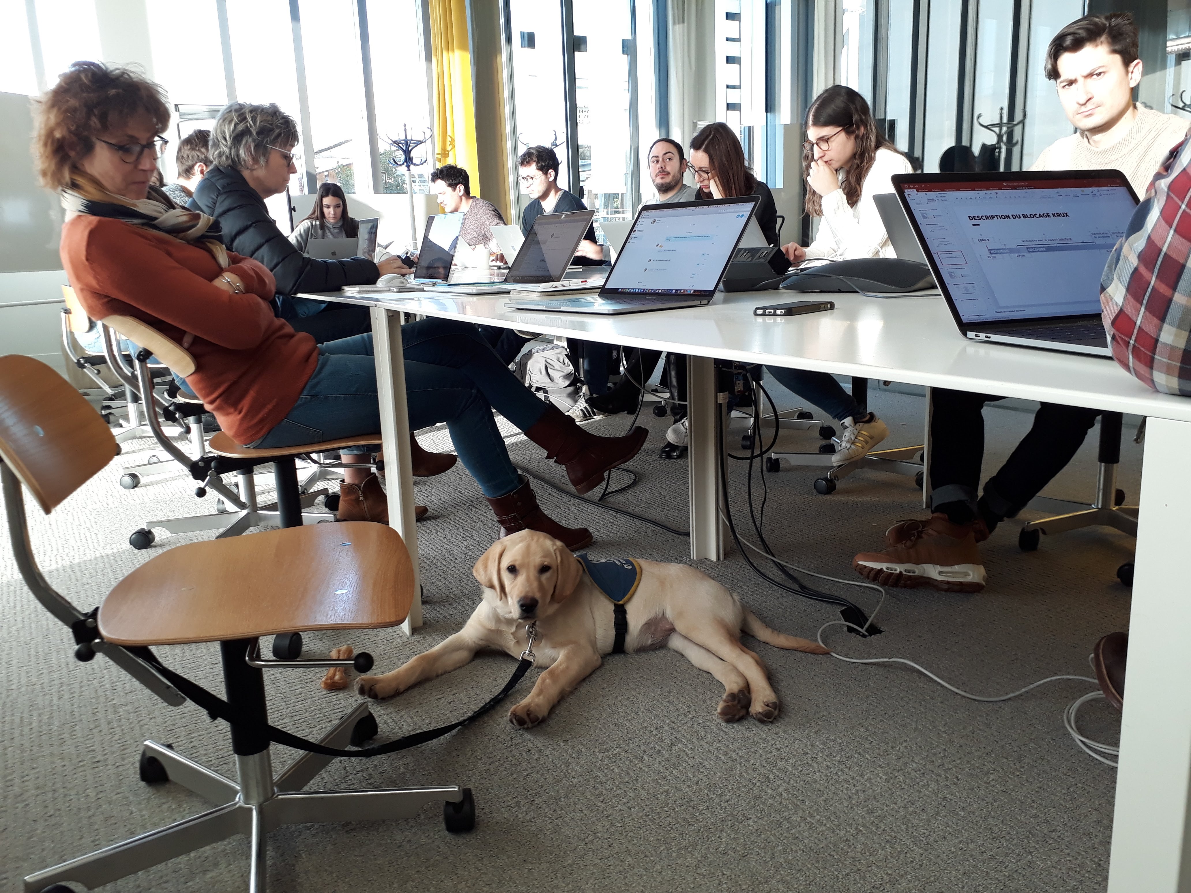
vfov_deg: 51.4
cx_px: 596
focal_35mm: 27
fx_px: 929
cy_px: 446
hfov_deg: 65.3
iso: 40
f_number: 1.9
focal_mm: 3.6
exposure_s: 1/33
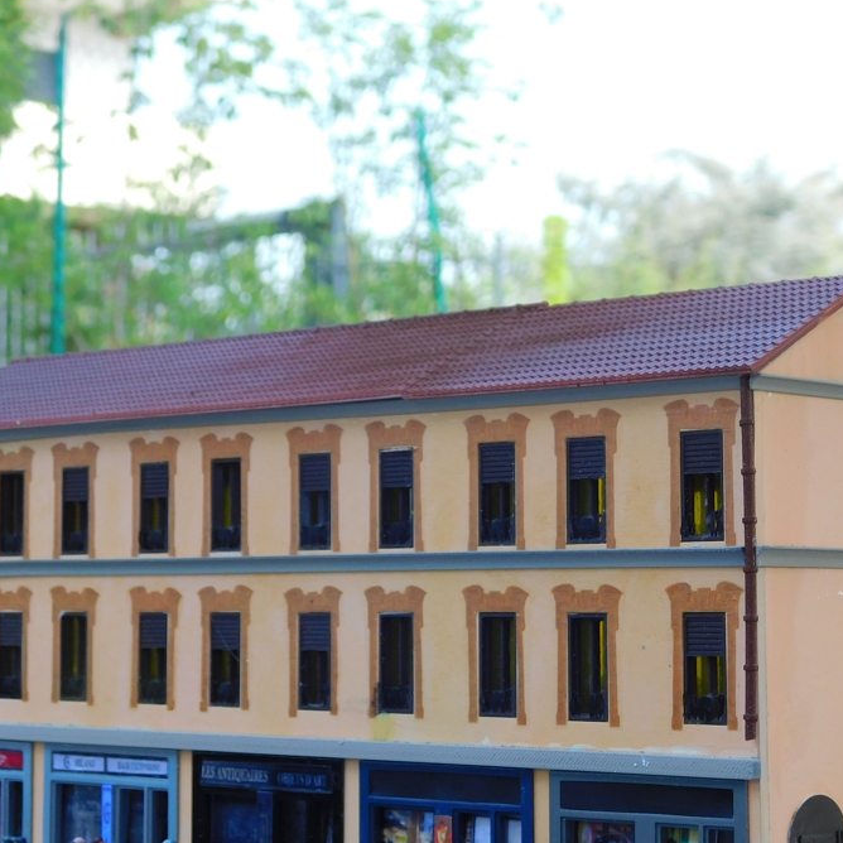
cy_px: 490
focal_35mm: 90
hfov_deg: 19.3
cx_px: 475
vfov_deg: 19.3
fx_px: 2480
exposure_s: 1/160
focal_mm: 10.4
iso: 125
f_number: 4
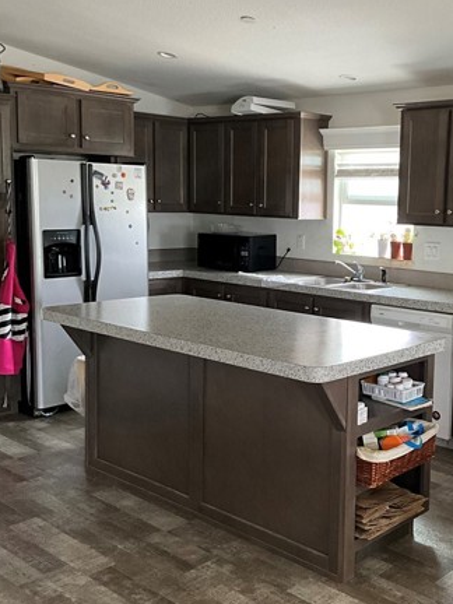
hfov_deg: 33.2
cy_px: 299
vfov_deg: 43.9
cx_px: 319
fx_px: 750
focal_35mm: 43
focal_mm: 3
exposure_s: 1/60
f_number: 1.8
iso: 160
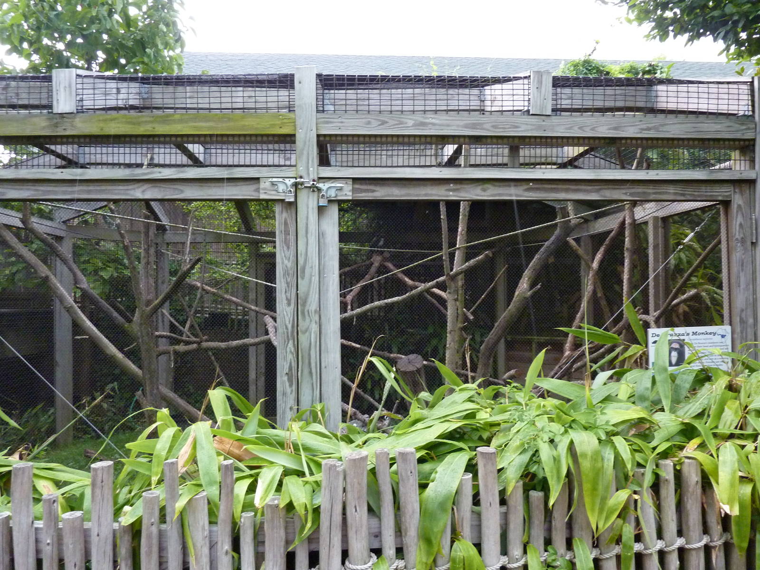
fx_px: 549
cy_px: 285
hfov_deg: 69.4
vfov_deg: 54.9
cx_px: 380
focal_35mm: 25
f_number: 3.3
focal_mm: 4.1
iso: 400
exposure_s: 1/80
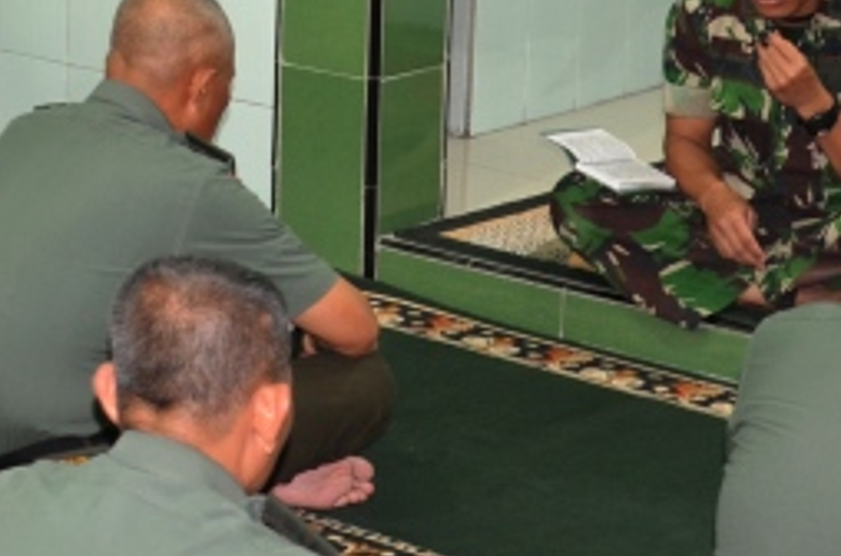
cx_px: -149
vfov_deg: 10.6
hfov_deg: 15.6
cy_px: -103
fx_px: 2960
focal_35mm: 127
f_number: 4
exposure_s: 1/6
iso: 400
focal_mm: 21
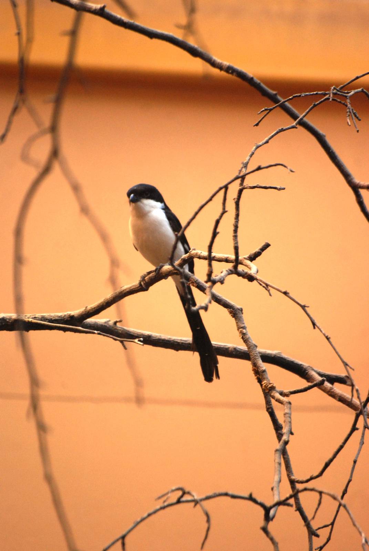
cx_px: 184
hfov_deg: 3.1
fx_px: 6899
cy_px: 276
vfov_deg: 4.6
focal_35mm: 450
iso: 1000
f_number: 5.6
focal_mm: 300
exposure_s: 1/160
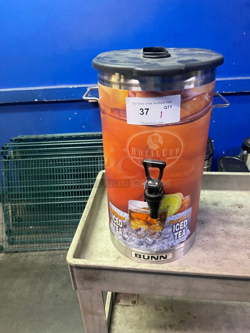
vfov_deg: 67.3
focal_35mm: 26
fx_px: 250
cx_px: 125
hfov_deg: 53.1
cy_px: 166
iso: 640
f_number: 1.6
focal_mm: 5.1
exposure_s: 1/40
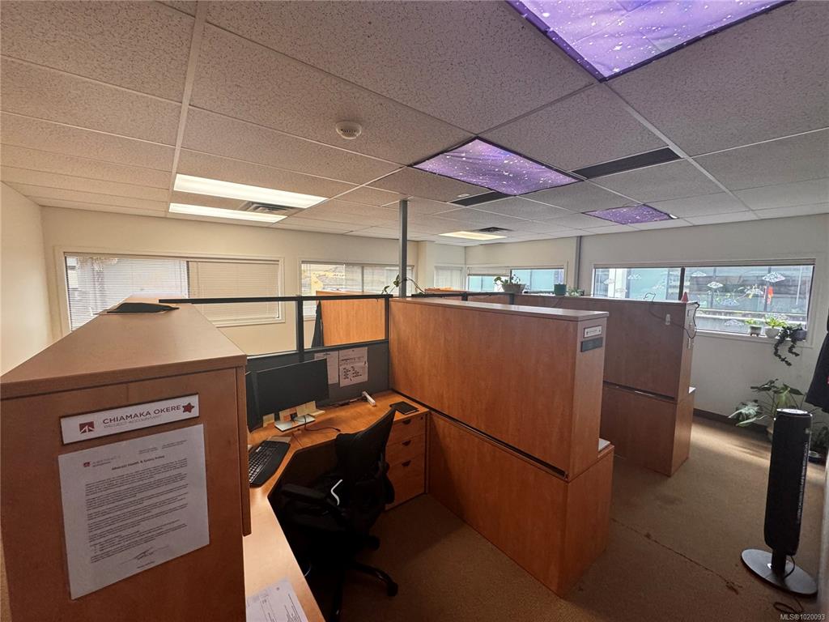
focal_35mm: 14
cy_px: 311
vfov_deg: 85.7
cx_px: 414
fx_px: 335
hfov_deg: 102.1
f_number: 2.2
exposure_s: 1/120
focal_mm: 2.22
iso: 250
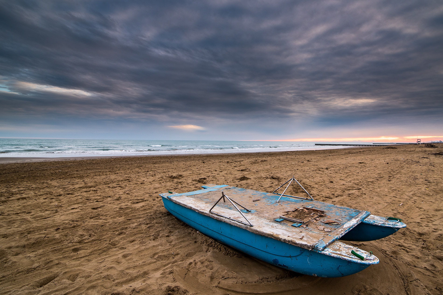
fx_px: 197
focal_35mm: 16
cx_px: 222
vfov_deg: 73.8
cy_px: 148
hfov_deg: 96.7
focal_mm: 16
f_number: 8
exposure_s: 1/100
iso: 250
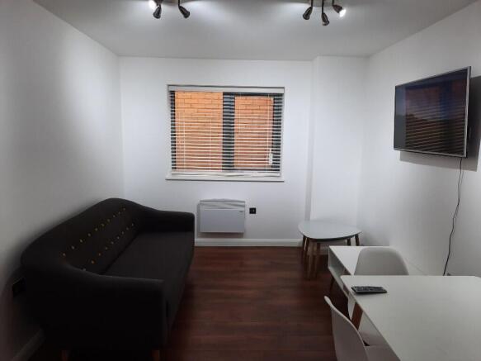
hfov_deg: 69.4
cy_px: 180
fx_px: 347
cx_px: 240
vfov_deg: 54.9
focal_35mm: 25
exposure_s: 1/50
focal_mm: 4.6
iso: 100
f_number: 2
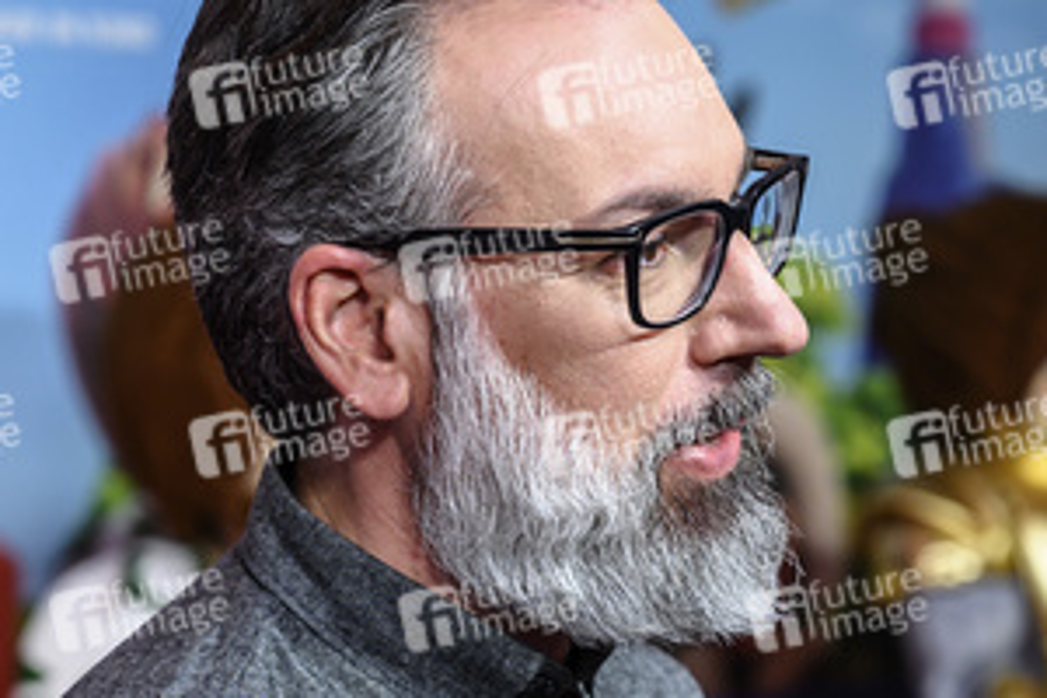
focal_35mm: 105
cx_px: 534
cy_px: 349
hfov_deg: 19.5
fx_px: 3054
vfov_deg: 13.0
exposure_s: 1/200
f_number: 4
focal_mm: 70
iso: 400
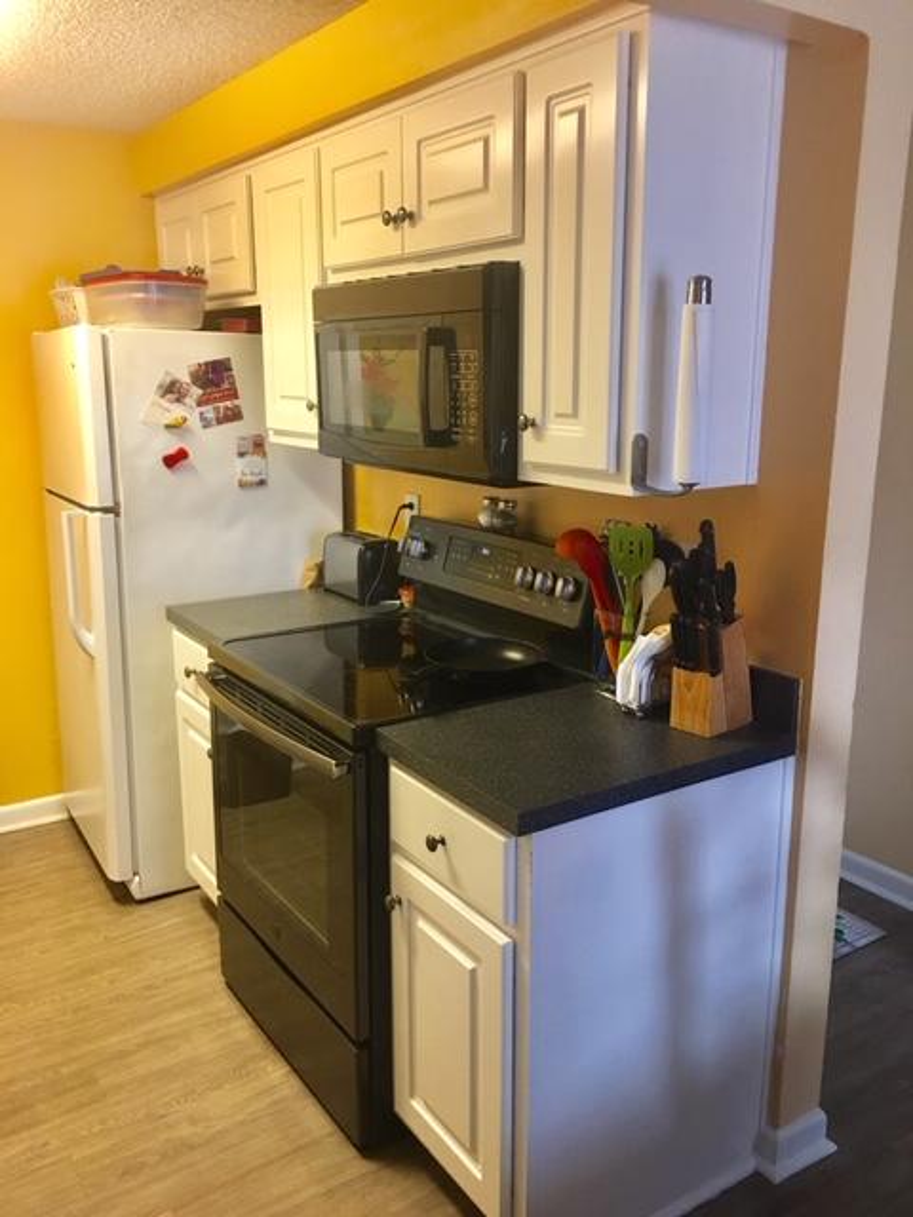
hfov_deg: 48.2
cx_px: 456
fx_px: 1020
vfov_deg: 61.7
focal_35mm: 29
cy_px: 608
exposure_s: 1/15
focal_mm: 4.15
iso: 50
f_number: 2.2
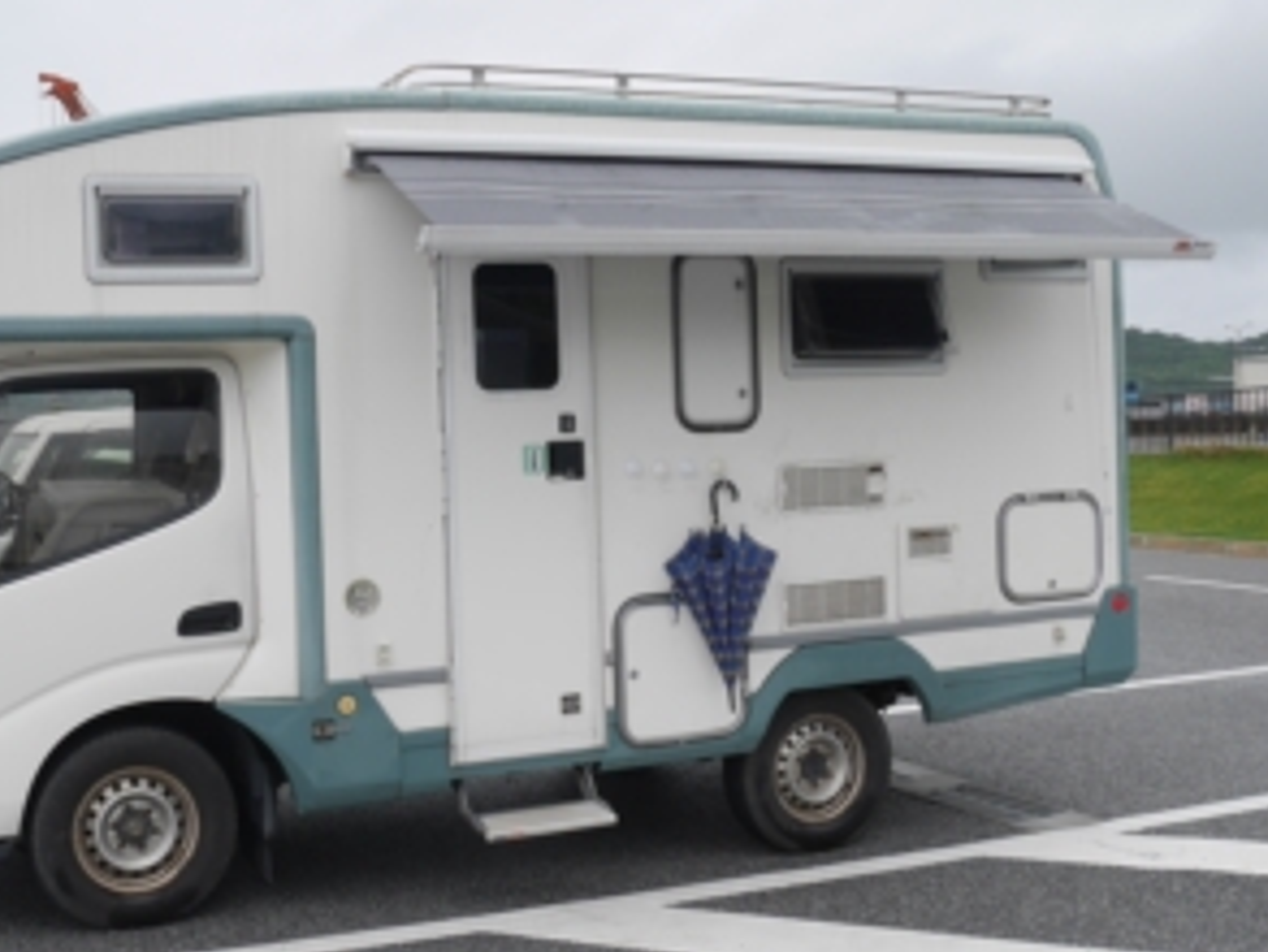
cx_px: 446
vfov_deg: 35.2
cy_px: 452
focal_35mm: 41
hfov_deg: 45.2
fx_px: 1502
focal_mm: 12
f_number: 7.1
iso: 200
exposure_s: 1/400
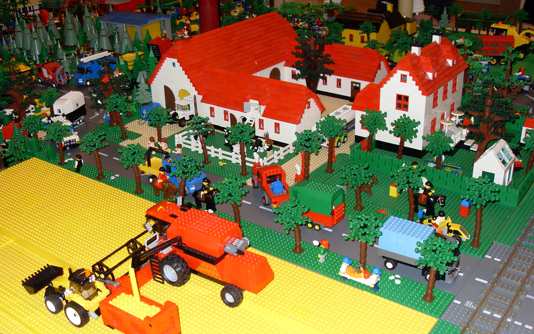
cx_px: 271
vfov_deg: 32.0
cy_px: 181
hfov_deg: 49.3
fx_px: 582
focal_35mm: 40
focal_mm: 6.3
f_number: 2.8
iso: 100
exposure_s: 1/45
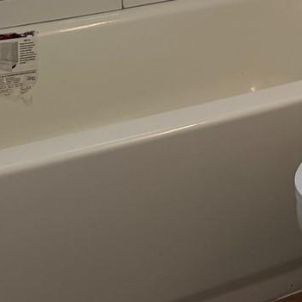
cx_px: 440
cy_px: -173
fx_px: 957
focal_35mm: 97
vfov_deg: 16.1
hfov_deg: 16.5
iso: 125
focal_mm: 6.76
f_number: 1.78
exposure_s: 1/210
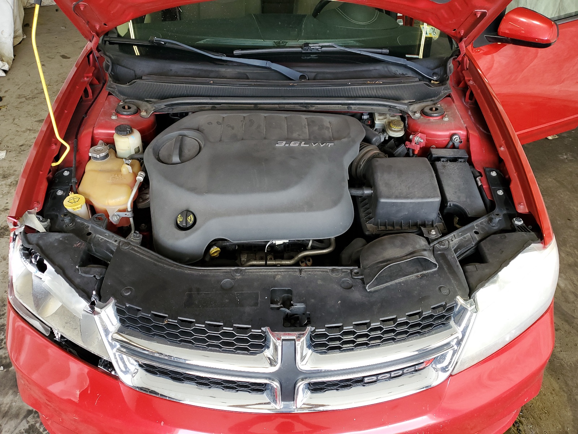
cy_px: 217
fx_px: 434
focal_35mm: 26
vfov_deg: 53.1
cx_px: 289
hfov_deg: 67.3
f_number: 1.5
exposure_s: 1/120
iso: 73
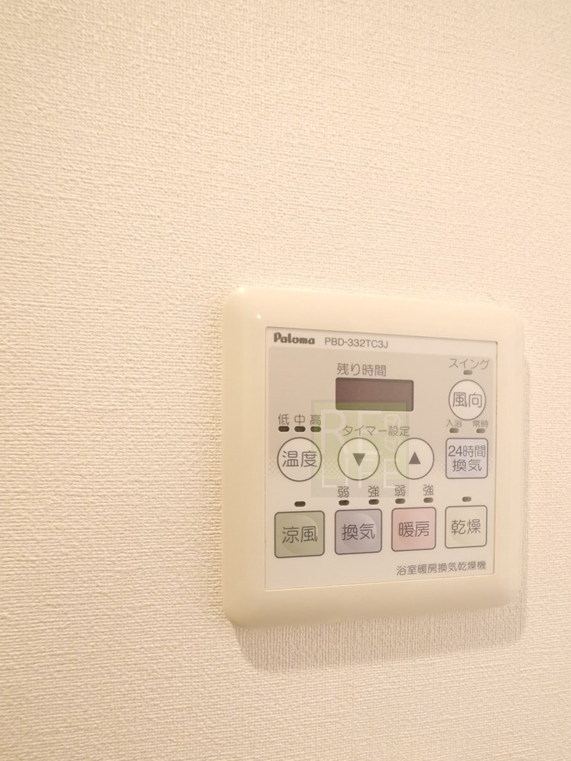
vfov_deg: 86.9
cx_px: 360
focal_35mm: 18
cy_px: 449
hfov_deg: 70.3
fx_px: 396
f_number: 4
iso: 3200
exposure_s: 1/50
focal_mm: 7
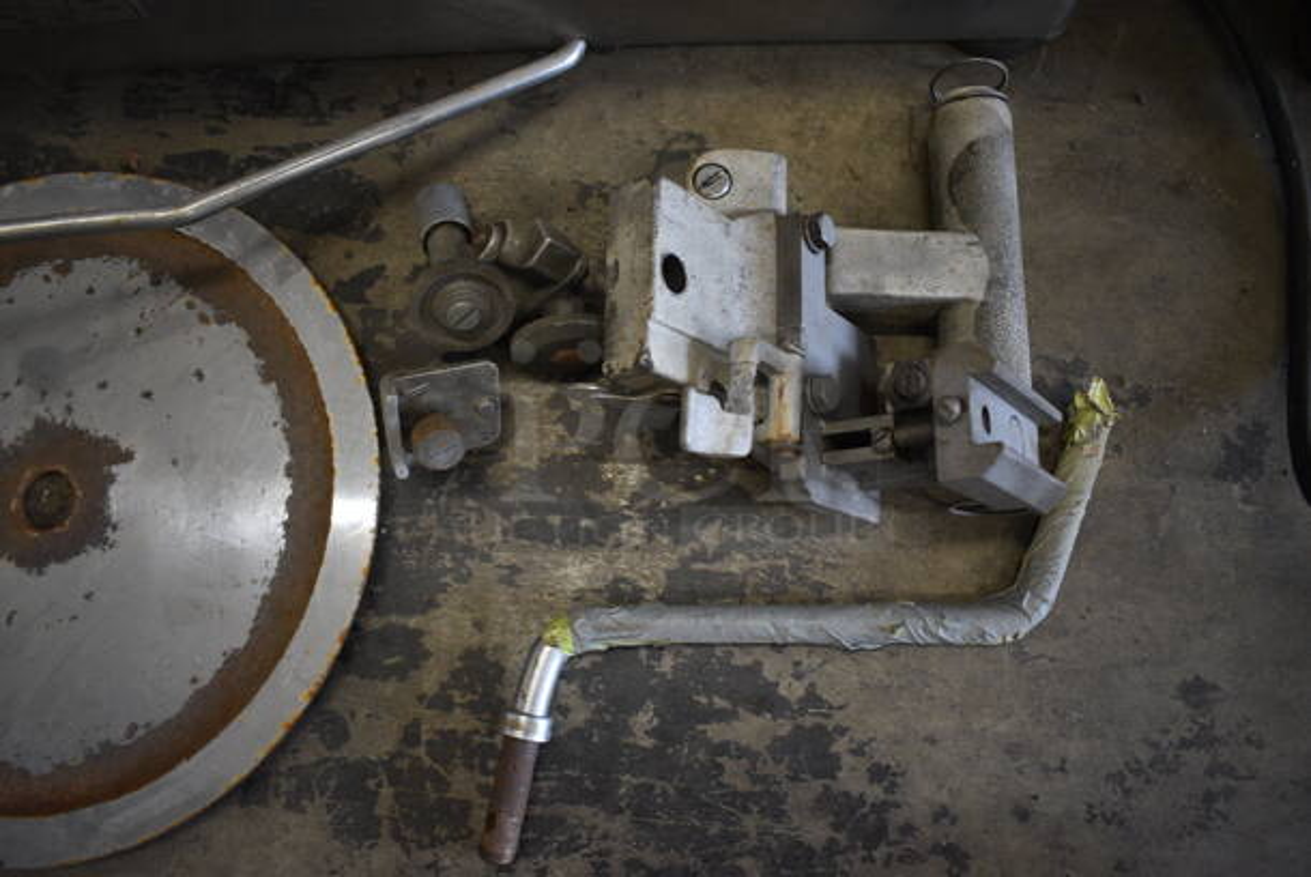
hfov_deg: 67.3
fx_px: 984
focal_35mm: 27
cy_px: 438
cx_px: 656
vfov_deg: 48.0
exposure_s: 1/125
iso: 900
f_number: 3.5
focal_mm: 18
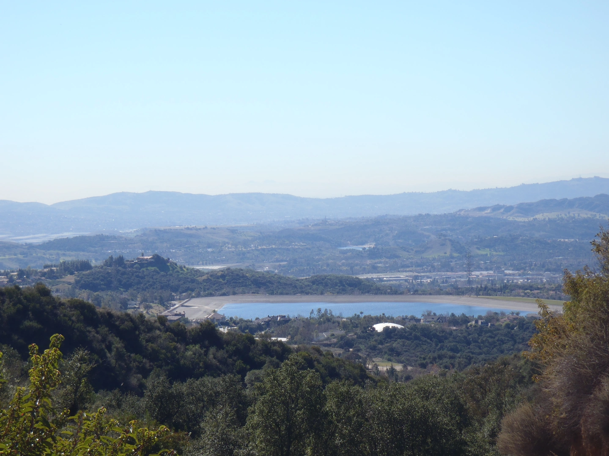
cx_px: 304
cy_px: 228
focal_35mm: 140
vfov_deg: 10.6
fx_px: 2463
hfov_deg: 14.1
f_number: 5.9
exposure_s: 1/320
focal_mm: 25
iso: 80
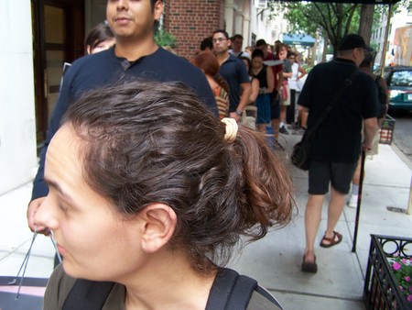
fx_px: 453
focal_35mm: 38
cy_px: 155
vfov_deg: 37.8
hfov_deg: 49.0
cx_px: 206
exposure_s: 1/30
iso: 140
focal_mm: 6.3
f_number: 2.8
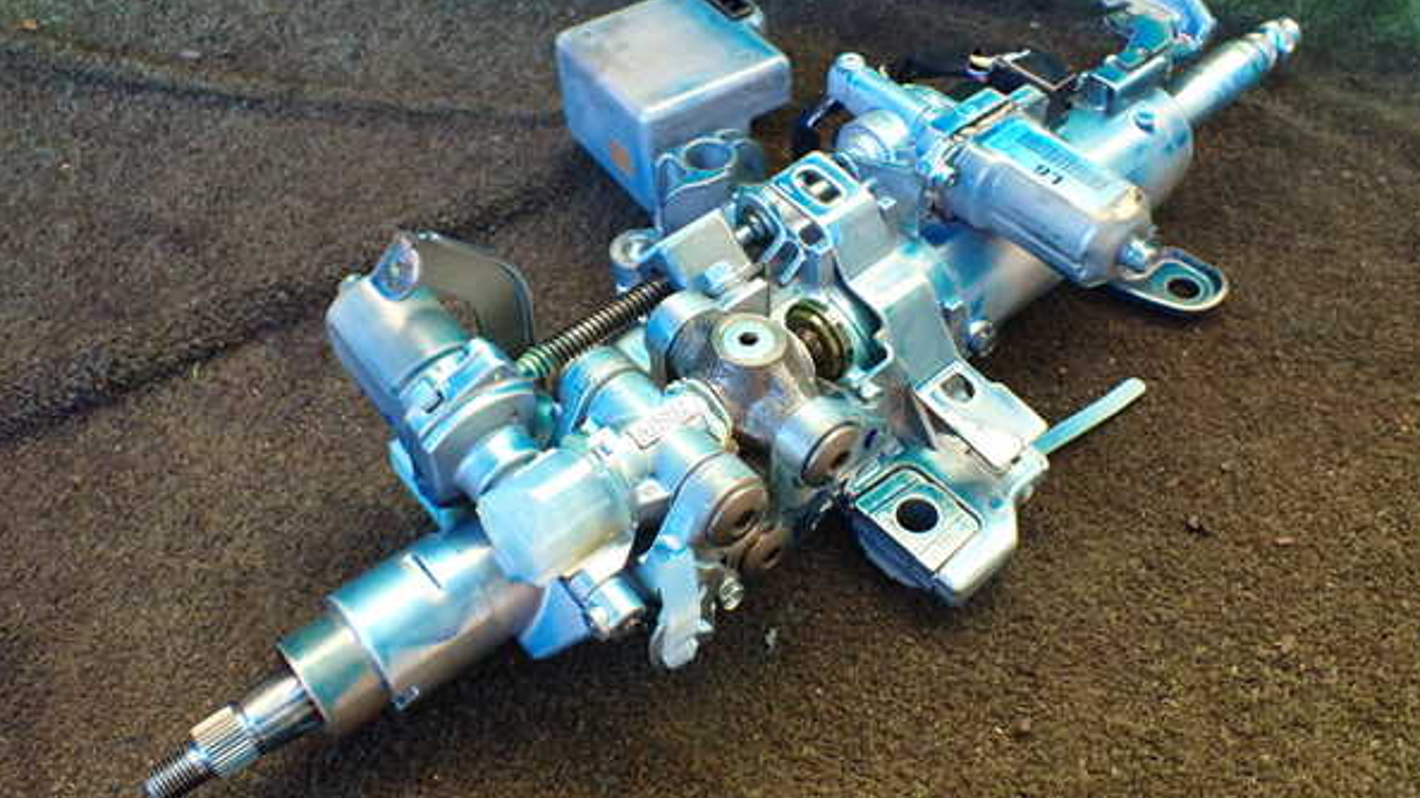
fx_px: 1242
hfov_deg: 59.5
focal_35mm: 33
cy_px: 342
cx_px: 715
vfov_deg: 35.6
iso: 800
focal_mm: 5.4
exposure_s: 1/125
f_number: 2.3
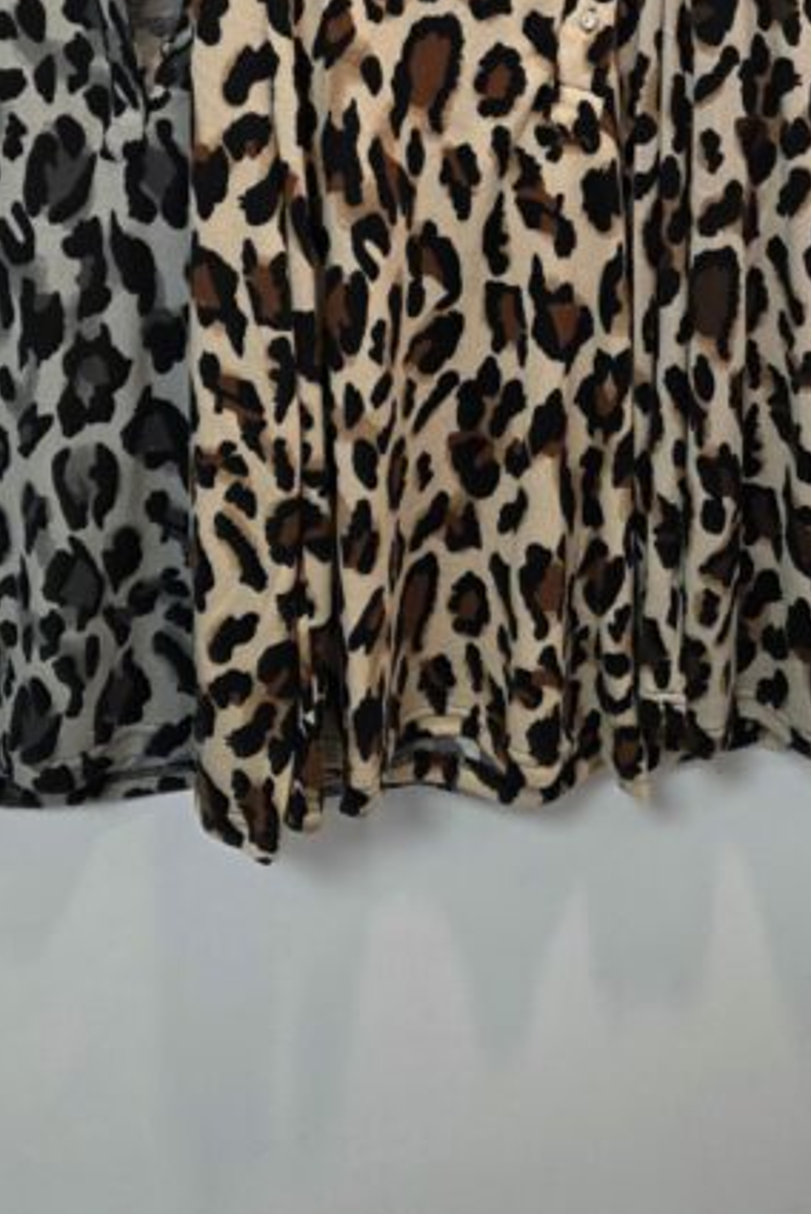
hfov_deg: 29.6
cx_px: 577
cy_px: 157
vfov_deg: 40.7
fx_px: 1518
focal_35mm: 45
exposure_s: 1/100
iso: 160
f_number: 1.7
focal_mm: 6.3
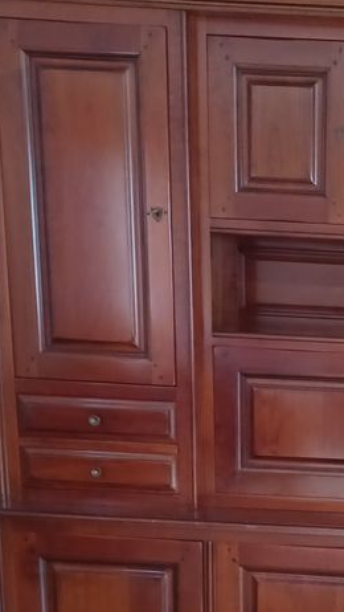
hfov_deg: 18.9
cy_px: 505
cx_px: 447
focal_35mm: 59
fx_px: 956
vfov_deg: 34.2
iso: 1000
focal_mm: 4.6
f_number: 1.8
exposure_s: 1/20
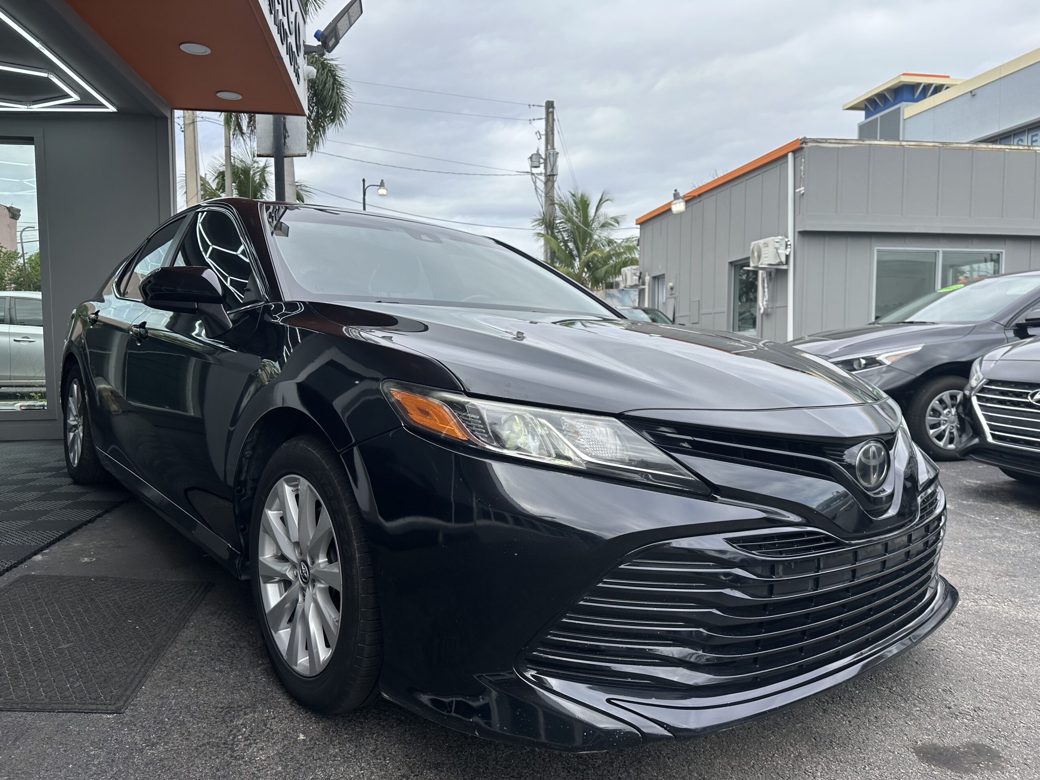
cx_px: 520
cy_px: 390
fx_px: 721
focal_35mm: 24
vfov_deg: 56.8
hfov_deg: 71.6
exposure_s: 1/1664
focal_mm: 6.86
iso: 80
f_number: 1.78
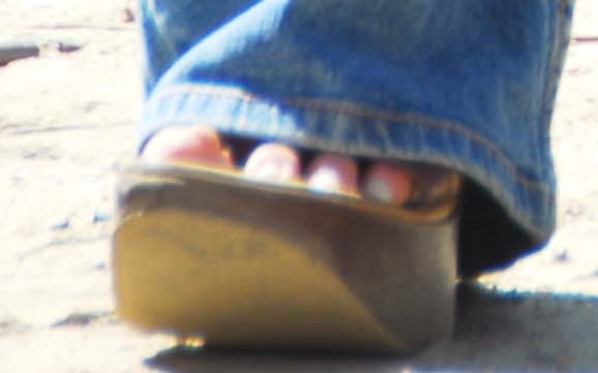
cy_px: -1264
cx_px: 1324
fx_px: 21720
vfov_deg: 1.0
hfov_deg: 1.6
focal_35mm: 1333
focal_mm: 130
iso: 100
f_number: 5.6
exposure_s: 1/200
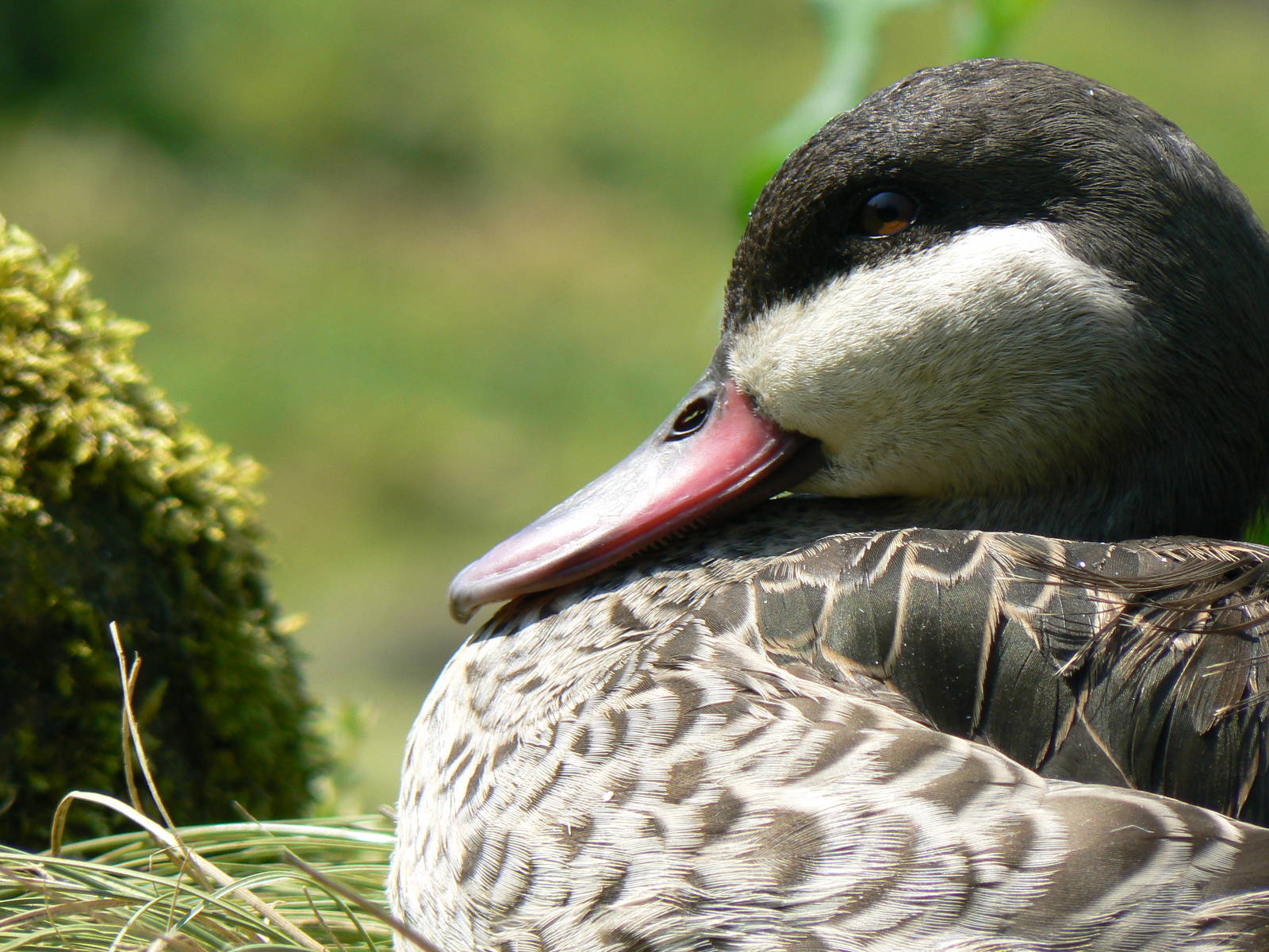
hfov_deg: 4.6
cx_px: 634
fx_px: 15837
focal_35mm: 432
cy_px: 476
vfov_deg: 3.4
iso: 80
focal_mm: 72
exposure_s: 1/320
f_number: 5.6
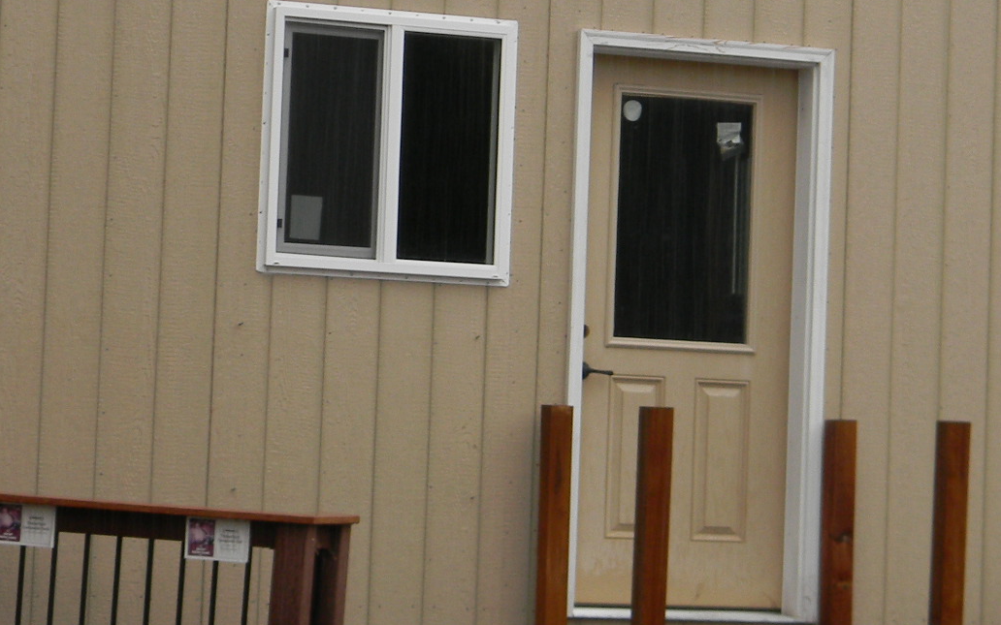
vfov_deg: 9.3
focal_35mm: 141
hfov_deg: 14.8
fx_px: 3847
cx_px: 524
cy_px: 210
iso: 91
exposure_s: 1/30
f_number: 4.3
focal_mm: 12.2
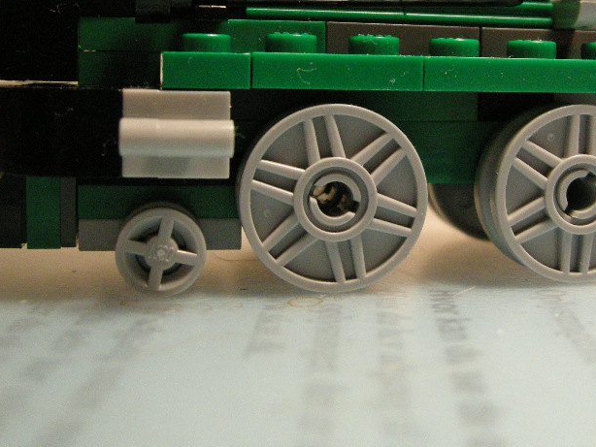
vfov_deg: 24.1
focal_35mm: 60
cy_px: 91
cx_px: 406
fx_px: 1033
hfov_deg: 31.9
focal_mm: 7.5
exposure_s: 1/44.3
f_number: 2.7
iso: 400
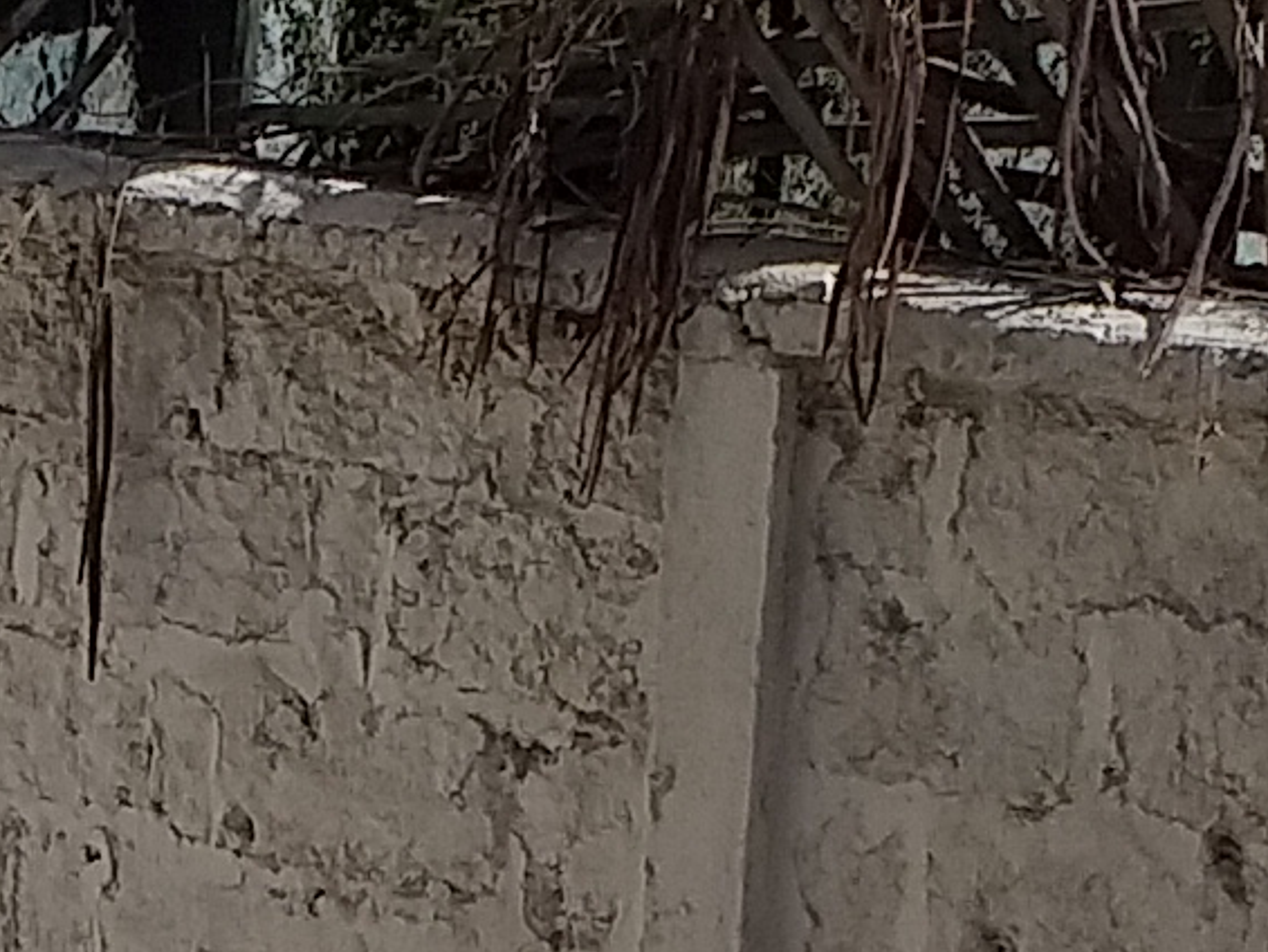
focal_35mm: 190
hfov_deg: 10.1
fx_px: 6961
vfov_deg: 7.5
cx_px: -532
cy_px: 1882
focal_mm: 3.6
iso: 40
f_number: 1.9
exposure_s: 1/2451
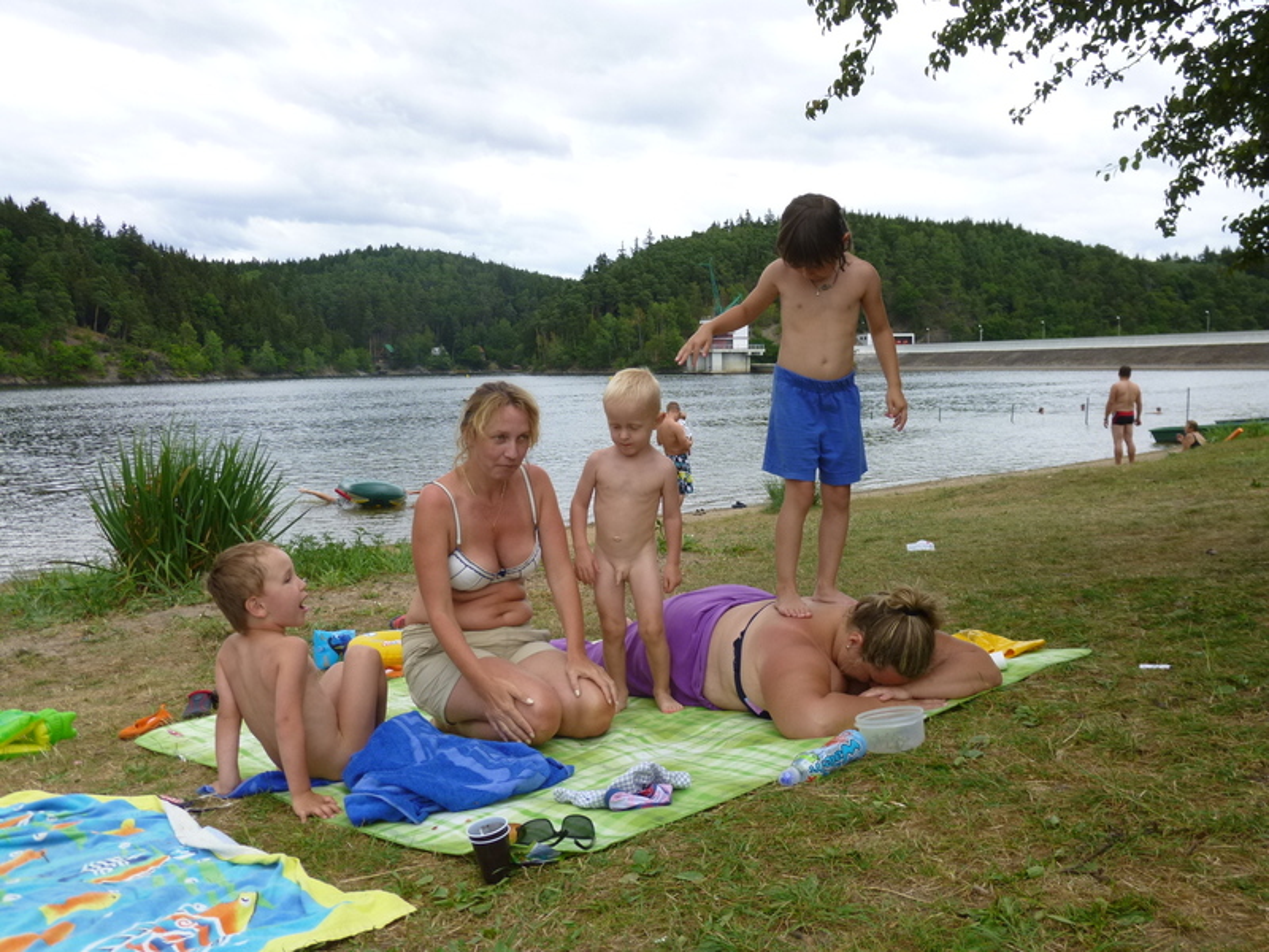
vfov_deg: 48.2
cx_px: 634
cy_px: 476
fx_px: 1063
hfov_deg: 61.7
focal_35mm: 29
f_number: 3.3
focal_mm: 5.2
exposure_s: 1/200
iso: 100
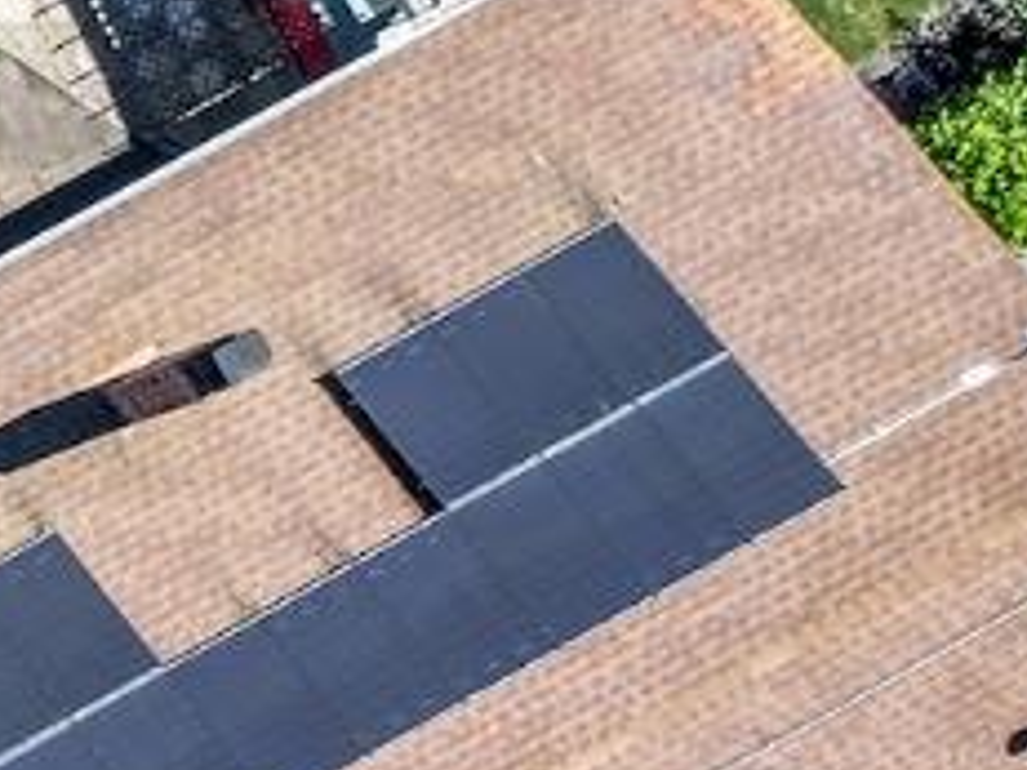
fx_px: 4626
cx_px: -2192
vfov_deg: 9.2
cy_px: 1197
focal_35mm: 156
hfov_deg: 9.5
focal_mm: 12.3
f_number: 2.8
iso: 170
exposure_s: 1/1000
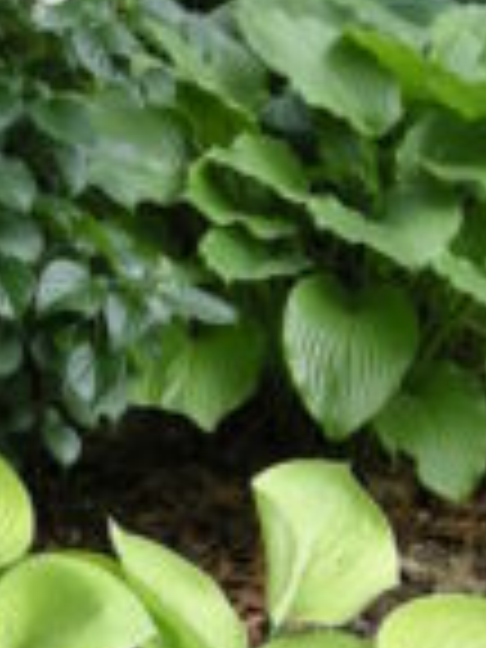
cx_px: 63
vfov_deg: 17.2
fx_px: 2078
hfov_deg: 13.2
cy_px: 684
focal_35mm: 111
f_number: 2.8
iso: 77
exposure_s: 1/49.8
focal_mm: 7.9
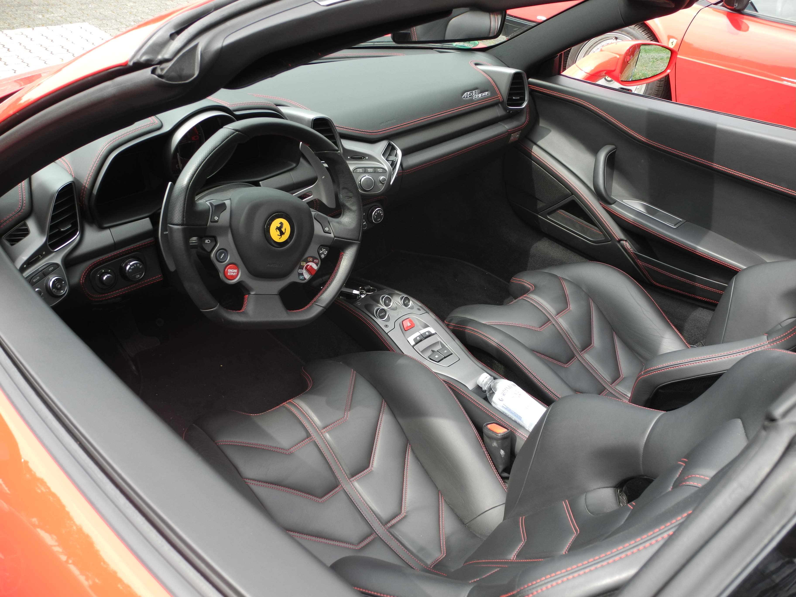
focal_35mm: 28
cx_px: 398
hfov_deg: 63.4
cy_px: 298
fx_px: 644
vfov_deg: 49.7
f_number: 2.8
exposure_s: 1/250
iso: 100
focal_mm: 6
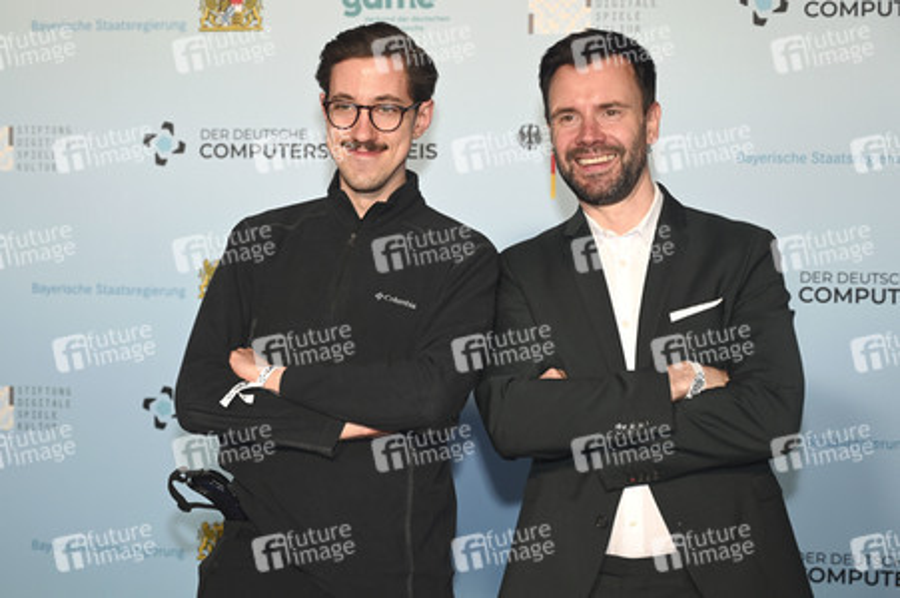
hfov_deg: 35.7
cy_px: 299
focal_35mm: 56
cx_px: 450
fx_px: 1399
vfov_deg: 24.2
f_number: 4
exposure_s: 1/160
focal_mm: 56
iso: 1000
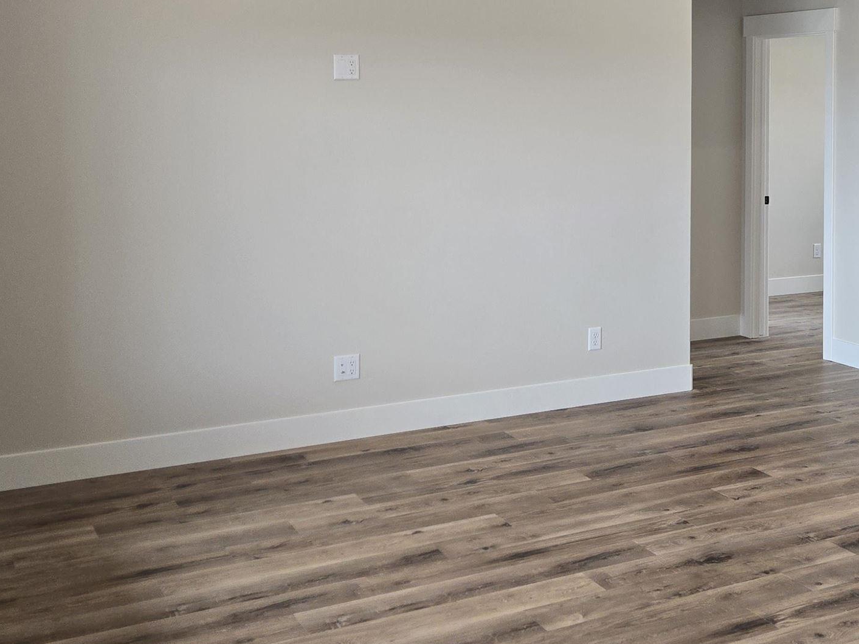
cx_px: 687
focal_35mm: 50
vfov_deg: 28.5
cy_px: 136
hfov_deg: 36.9
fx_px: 1241
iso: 40
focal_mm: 5.4
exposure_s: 1/60
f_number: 1.8
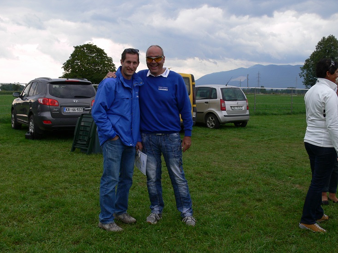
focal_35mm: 40
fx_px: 391
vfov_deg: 36.0
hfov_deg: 46.8
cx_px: 156
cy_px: 124
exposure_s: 1/100
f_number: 4.5
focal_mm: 7.9
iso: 80
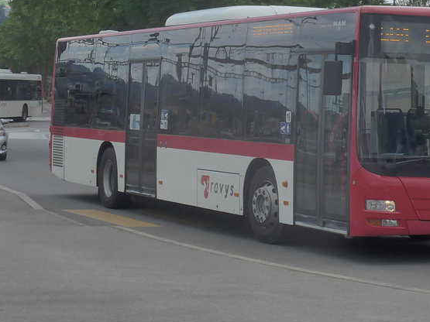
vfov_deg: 12.4
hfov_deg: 16.4
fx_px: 1478
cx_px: 346
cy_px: 36
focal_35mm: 119
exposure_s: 1/1600
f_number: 3.4
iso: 160
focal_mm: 11.3
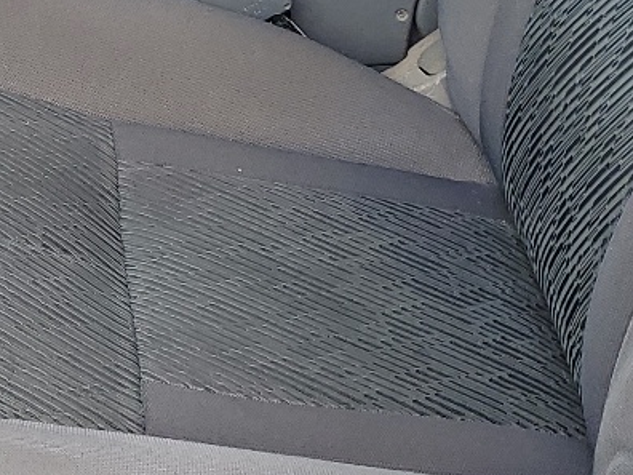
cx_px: -211
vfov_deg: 13.7
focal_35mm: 105
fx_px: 1920
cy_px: -80
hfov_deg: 17.5
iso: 50
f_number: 1.5
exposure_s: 1/435
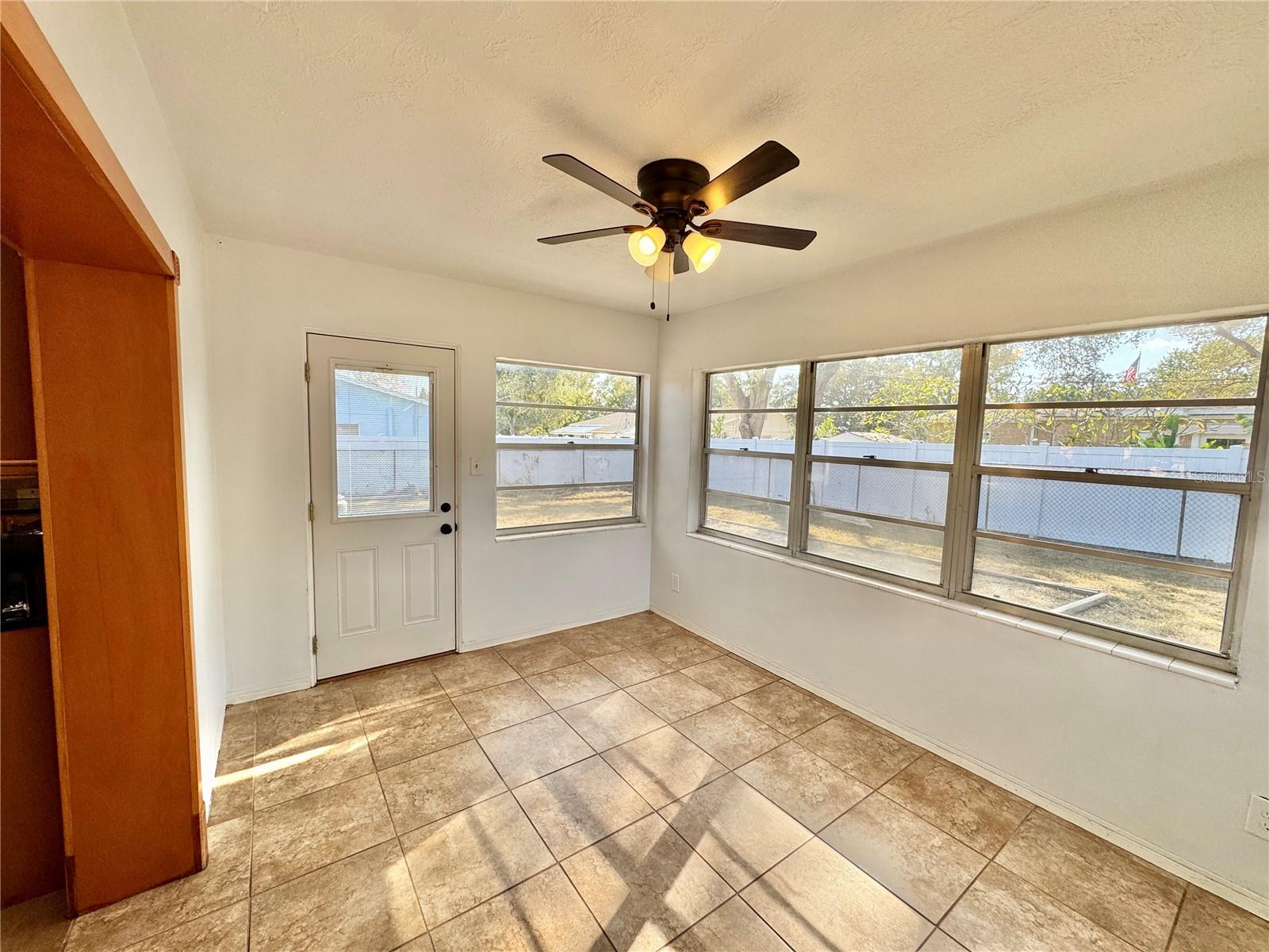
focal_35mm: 14
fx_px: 513
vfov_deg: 85.7
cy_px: 476
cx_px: 634
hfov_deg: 102.1
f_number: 2.2
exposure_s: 1/299
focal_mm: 2.22
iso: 40
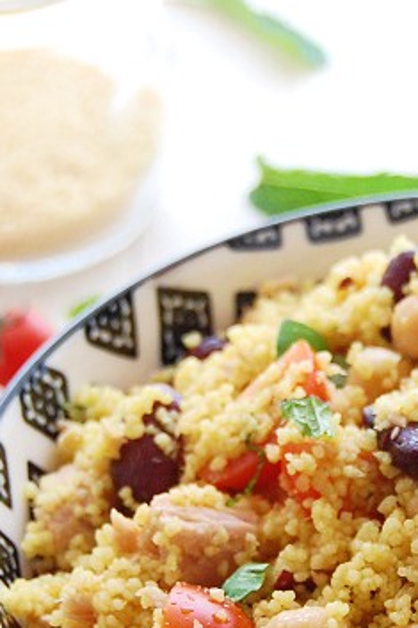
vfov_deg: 12.1
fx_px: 2964
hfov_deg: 8.1
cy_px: 286
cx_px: 350
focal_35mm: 170
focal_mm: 40
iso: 640
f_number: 5
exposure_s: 1/60
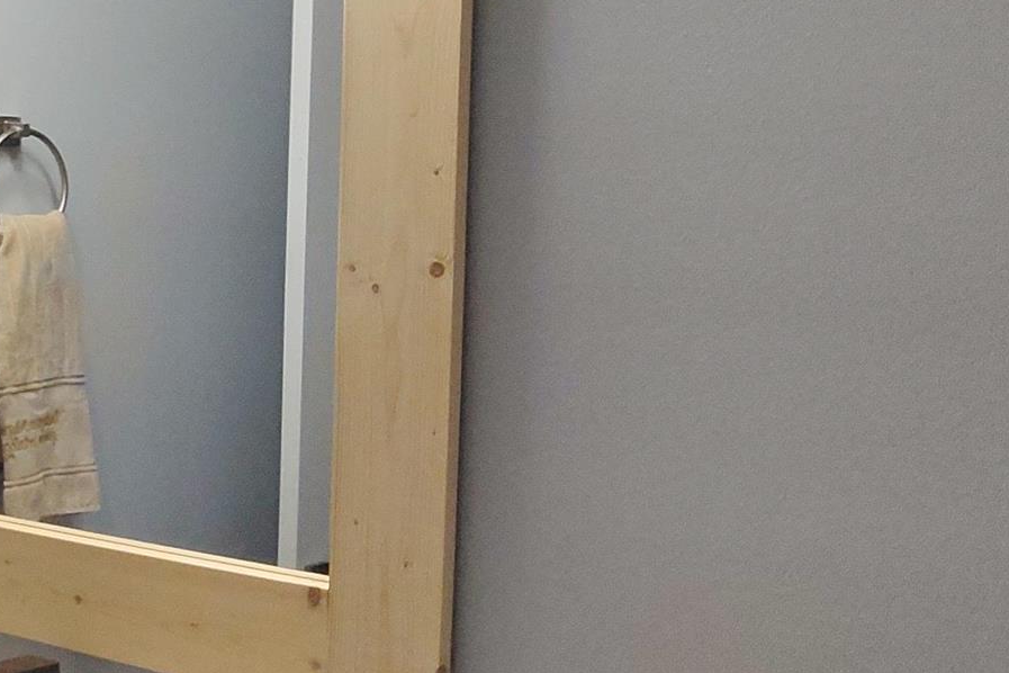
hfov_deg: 33.5
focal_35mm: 57
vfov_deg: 23.8
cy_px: 387
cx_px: 129
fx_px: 1597
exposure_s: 1/60
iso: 122
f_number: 2.2
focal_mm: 2.13
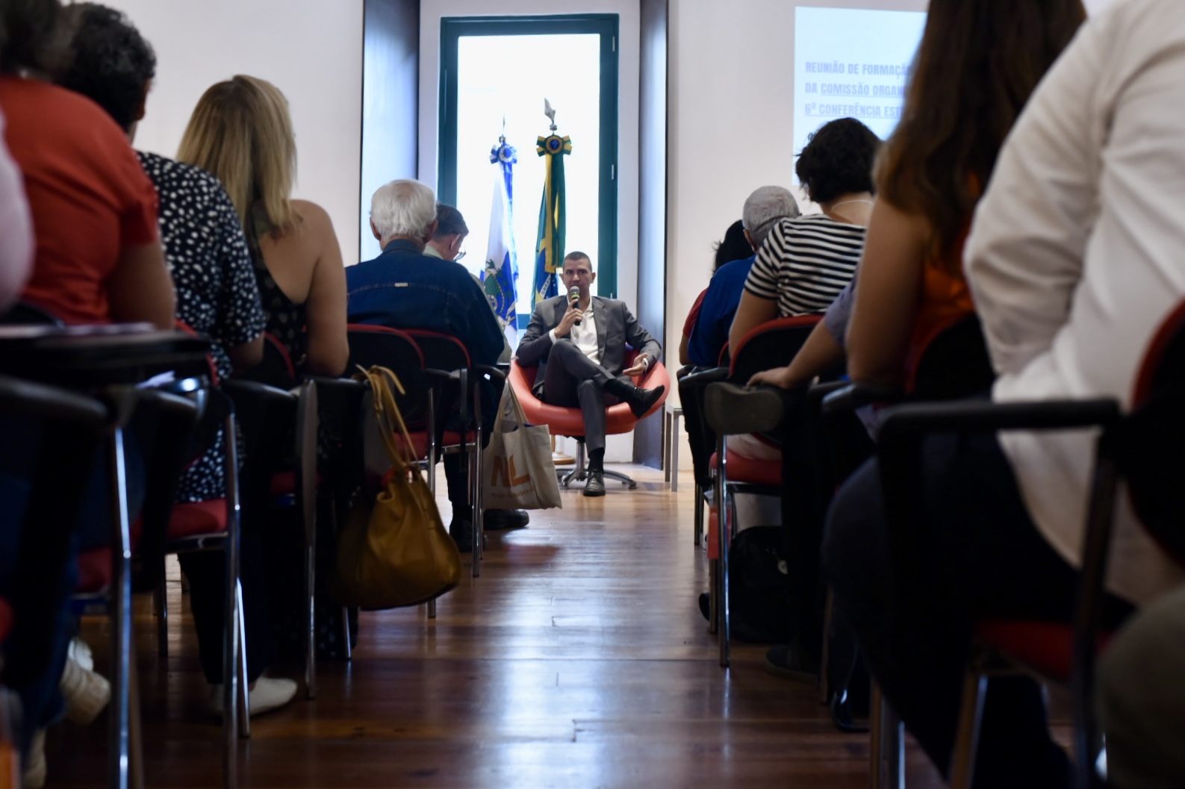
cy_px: 394
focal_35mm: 50
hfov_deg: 39.6
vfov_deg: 27.0
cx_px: 592
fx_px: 1645
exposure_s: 1/160
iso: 2000
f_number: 4
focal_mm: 50
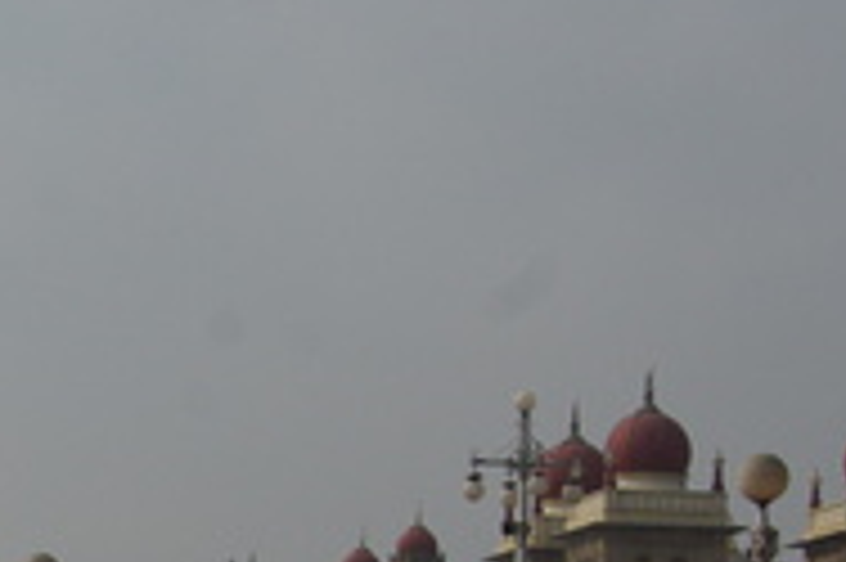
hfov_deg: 12.3
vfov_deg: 8.5
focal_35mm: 159
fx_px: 3726
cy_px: 803
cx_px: -436
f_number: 8
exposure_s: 1/180
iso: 100
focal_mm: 31
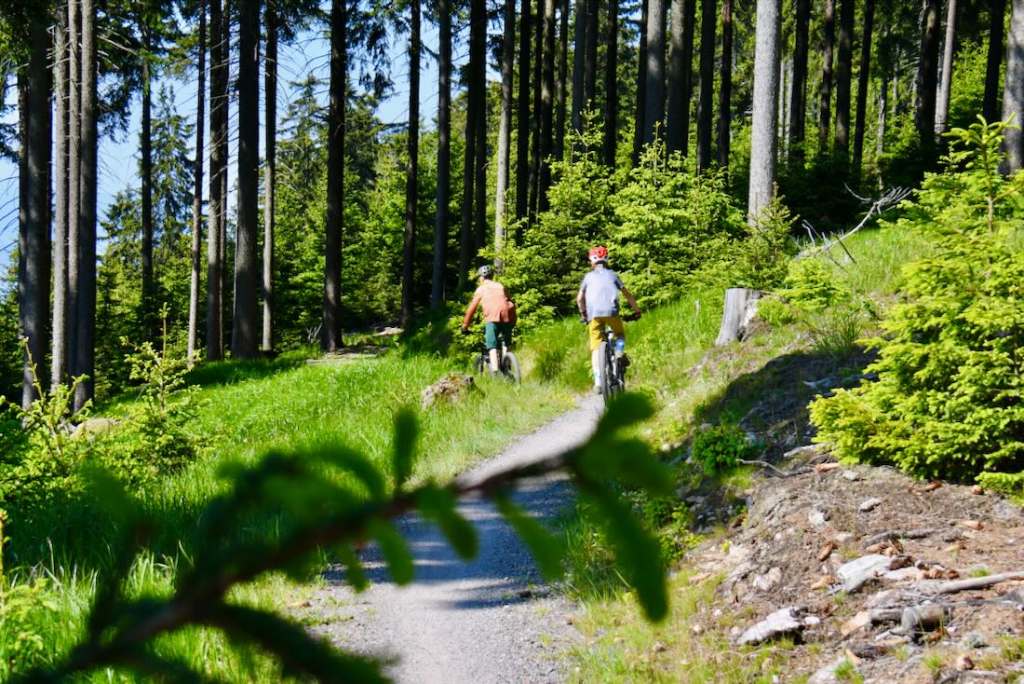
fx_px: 2219
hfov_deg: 26.0
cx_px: 512
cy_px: 342
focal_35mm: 78
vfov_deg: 17.5
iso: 160
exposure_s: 1/250
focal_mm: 52
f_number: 8
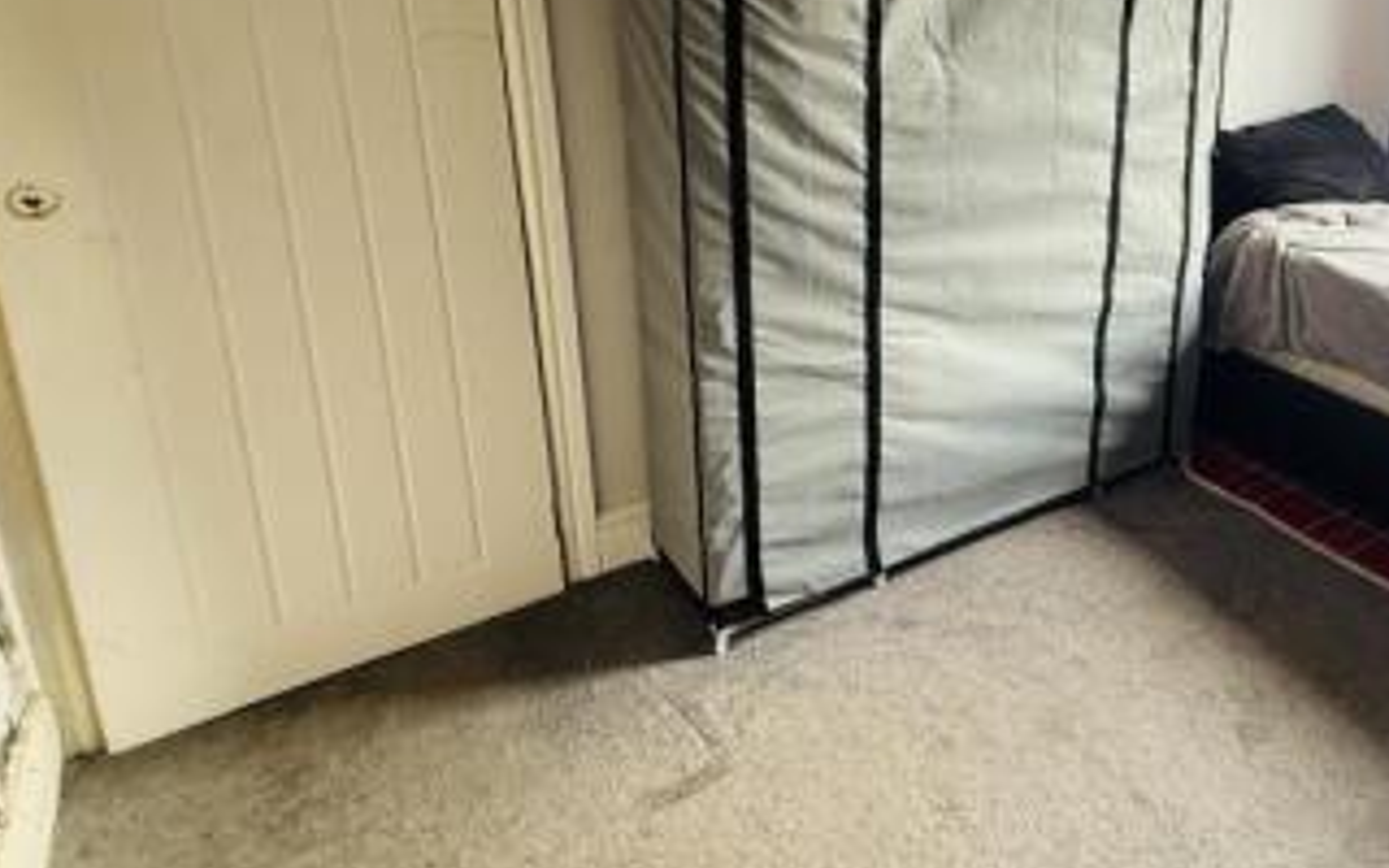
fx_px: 1022
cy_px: 184
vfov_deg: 44.0
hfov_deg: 61.1
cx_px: 1165
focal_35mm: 27
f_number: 2.2
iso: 320
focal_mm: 2.22
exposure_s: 1/61
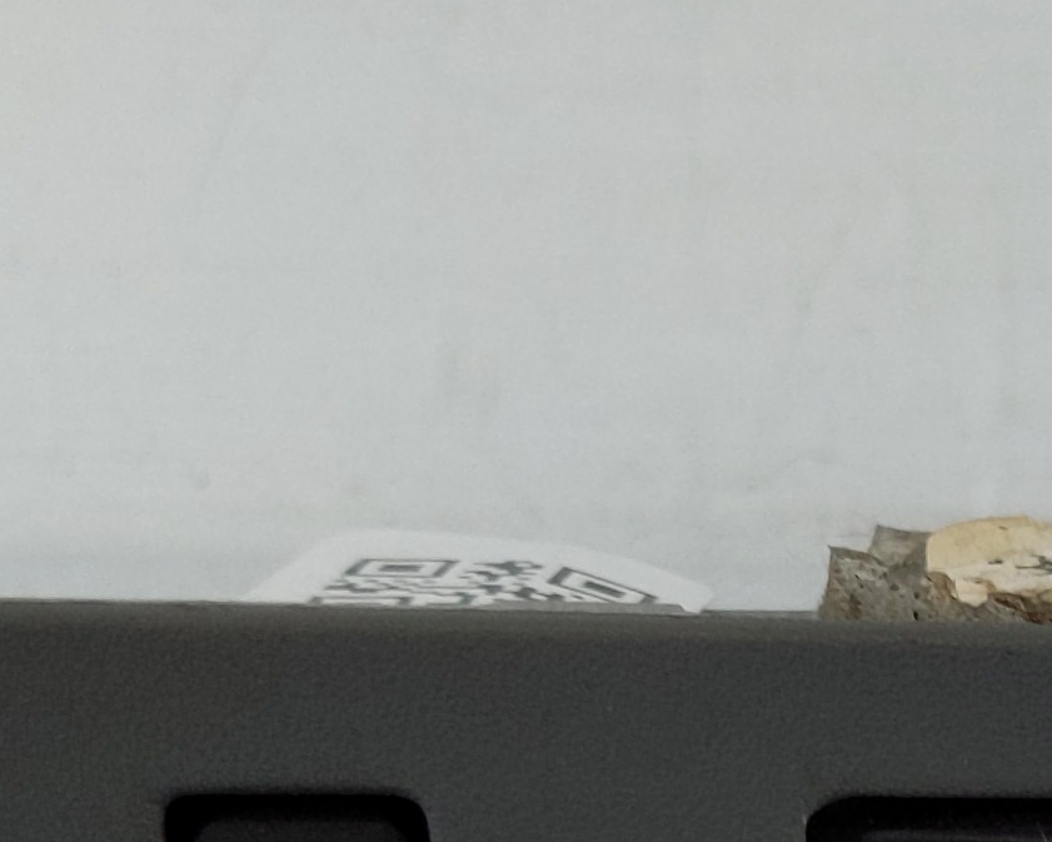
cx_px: 1554
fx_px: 3643
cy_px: 1402
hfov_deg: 15.3
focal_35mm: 117
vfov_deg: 12.3
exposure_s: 1/117
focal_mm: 4.38
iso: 55
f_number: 1.73
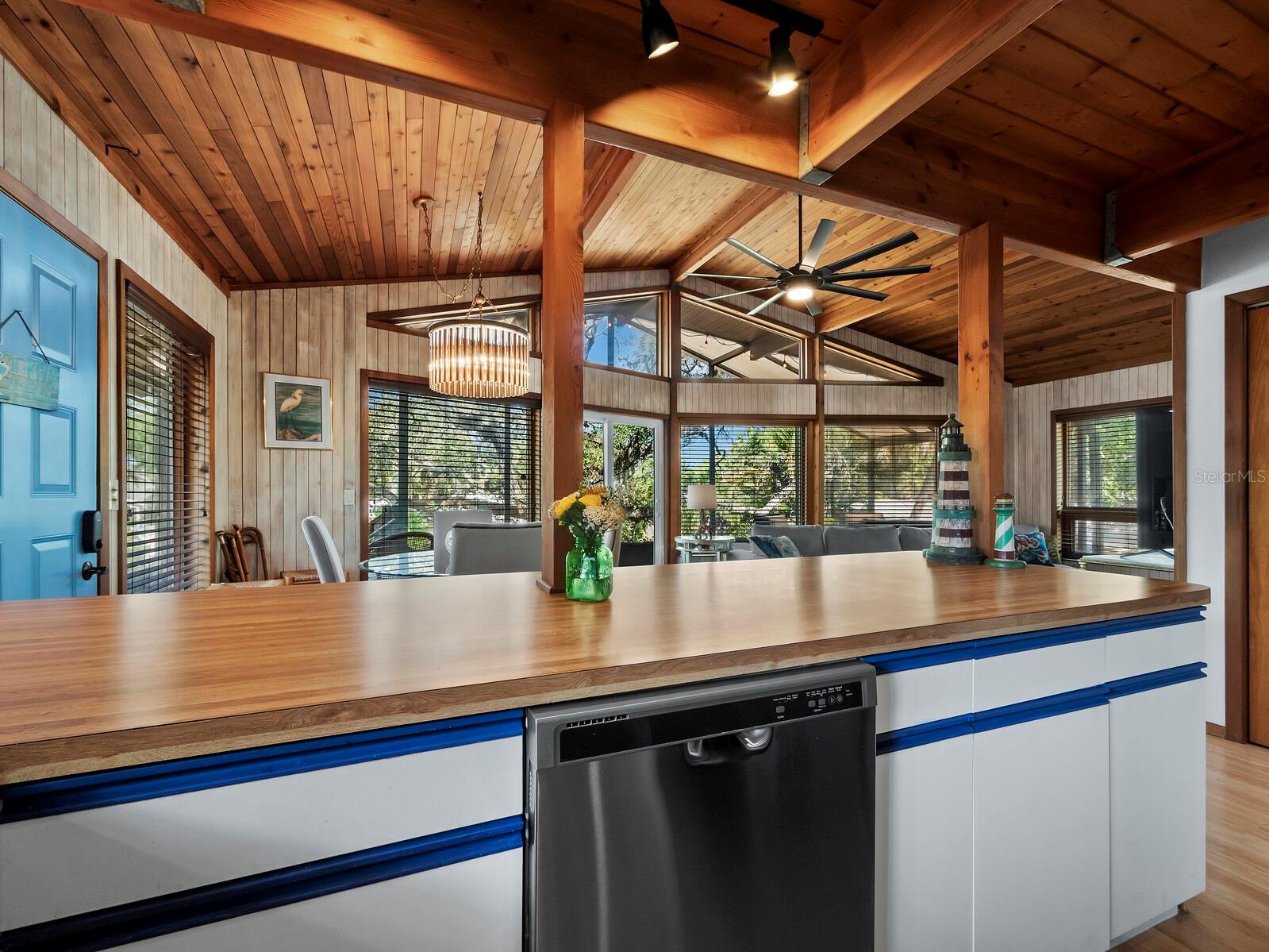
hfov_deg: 102.1
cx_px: 634
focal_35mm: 14
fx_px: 513
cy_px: 476
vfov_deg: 85.7
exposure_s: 1/2.5
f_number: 11
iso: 400
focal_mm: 7
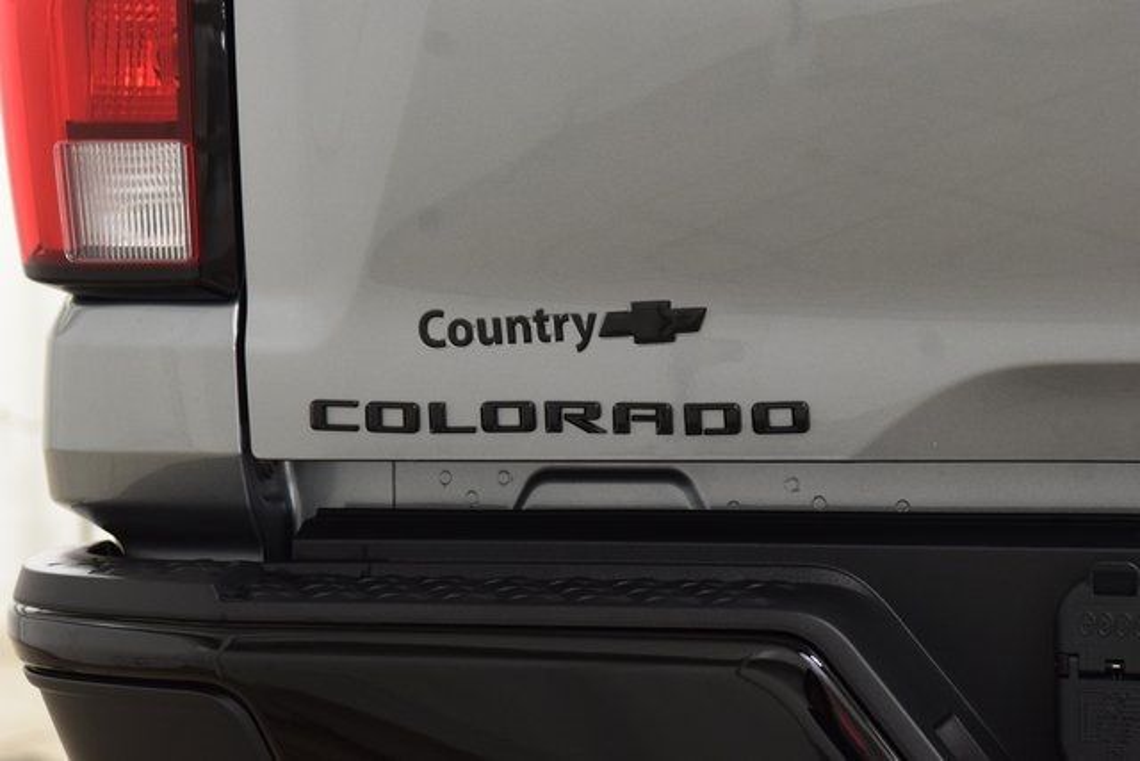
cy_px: 380
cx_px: 570
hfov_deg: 19.5
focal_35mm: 105
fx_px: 3326
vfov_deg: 13.0
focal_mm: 70
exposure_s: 1/30
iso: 1600
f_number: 6.3
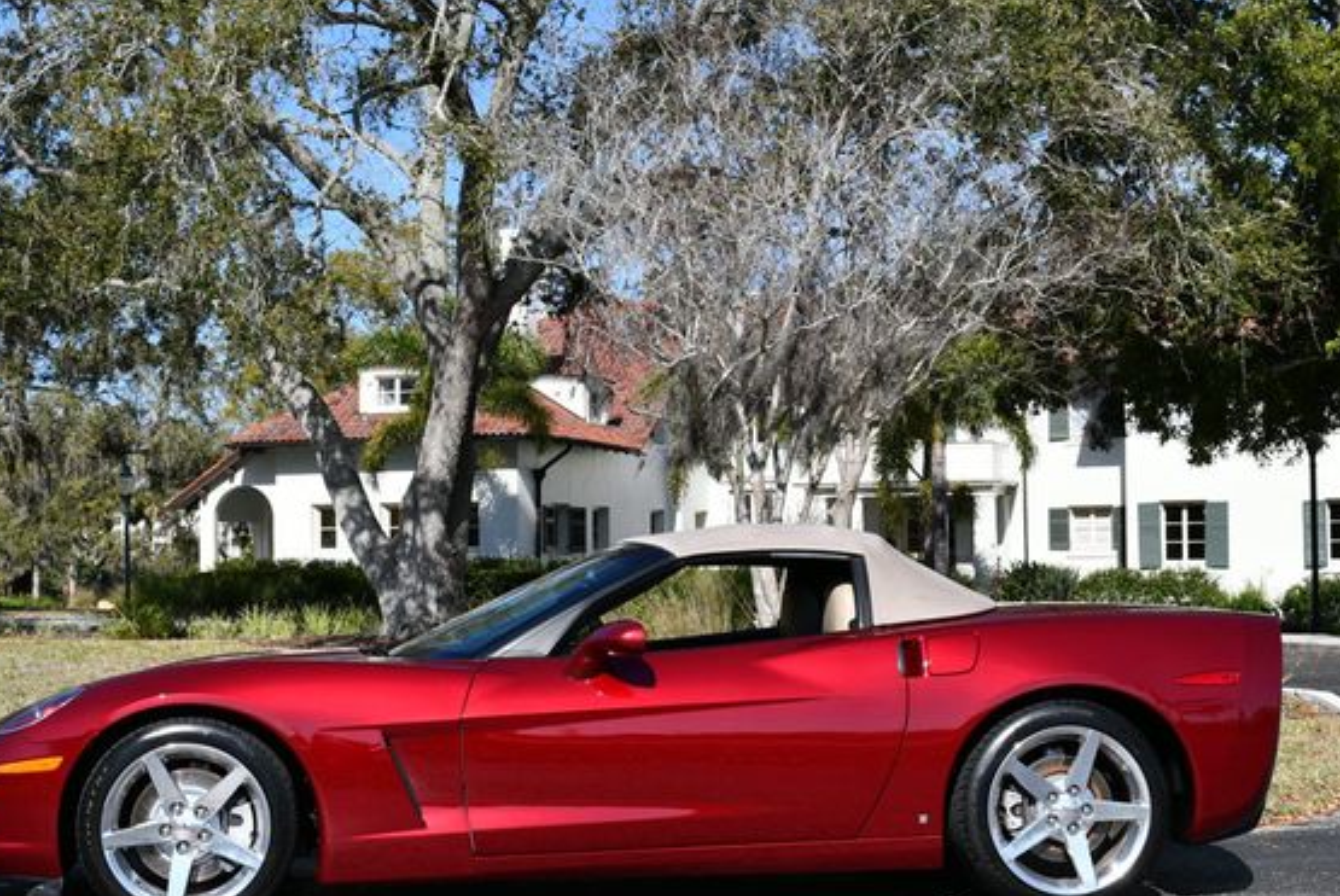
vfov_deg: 22.7
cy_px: 495
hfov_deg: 33.4
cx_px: 623
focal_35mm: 60
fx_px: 2235
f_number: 9
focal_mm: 26
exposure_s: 1/320
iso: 100
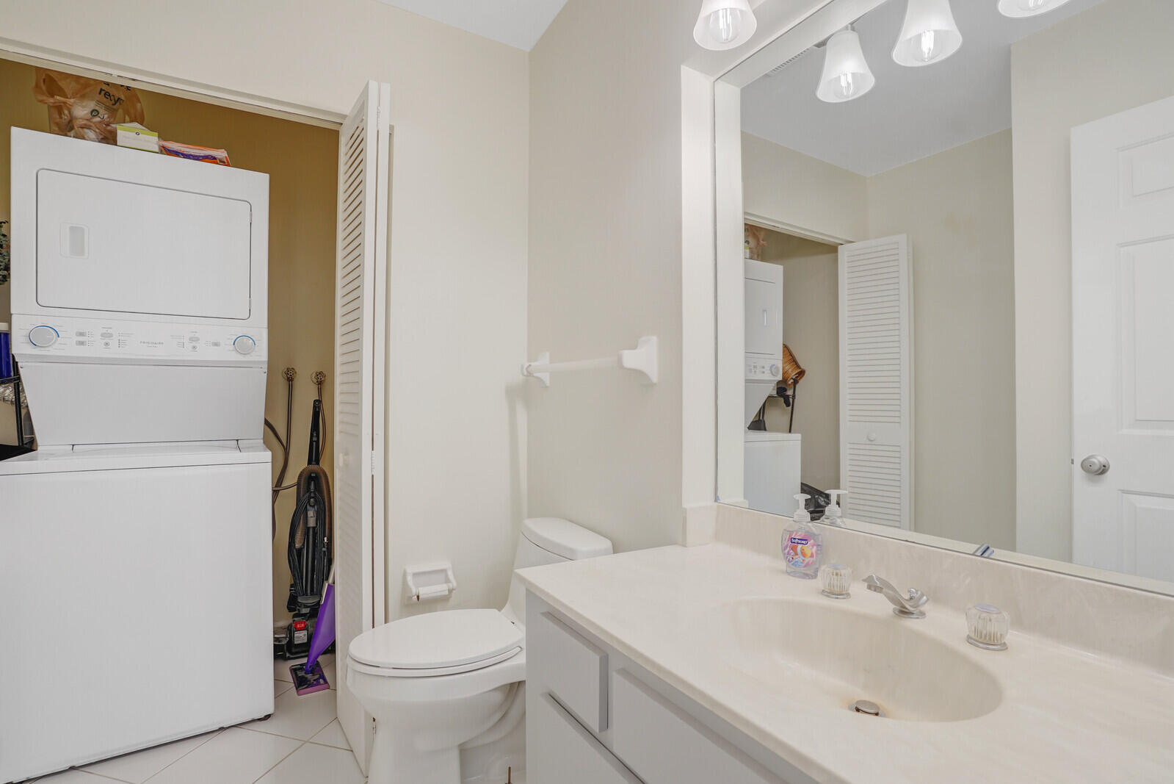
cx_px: 587
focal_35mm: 16
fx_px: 522
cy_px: 392
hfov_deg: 96.7
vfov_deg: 73.8
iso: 800
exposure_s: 1/60
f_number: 6.3
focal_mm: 16
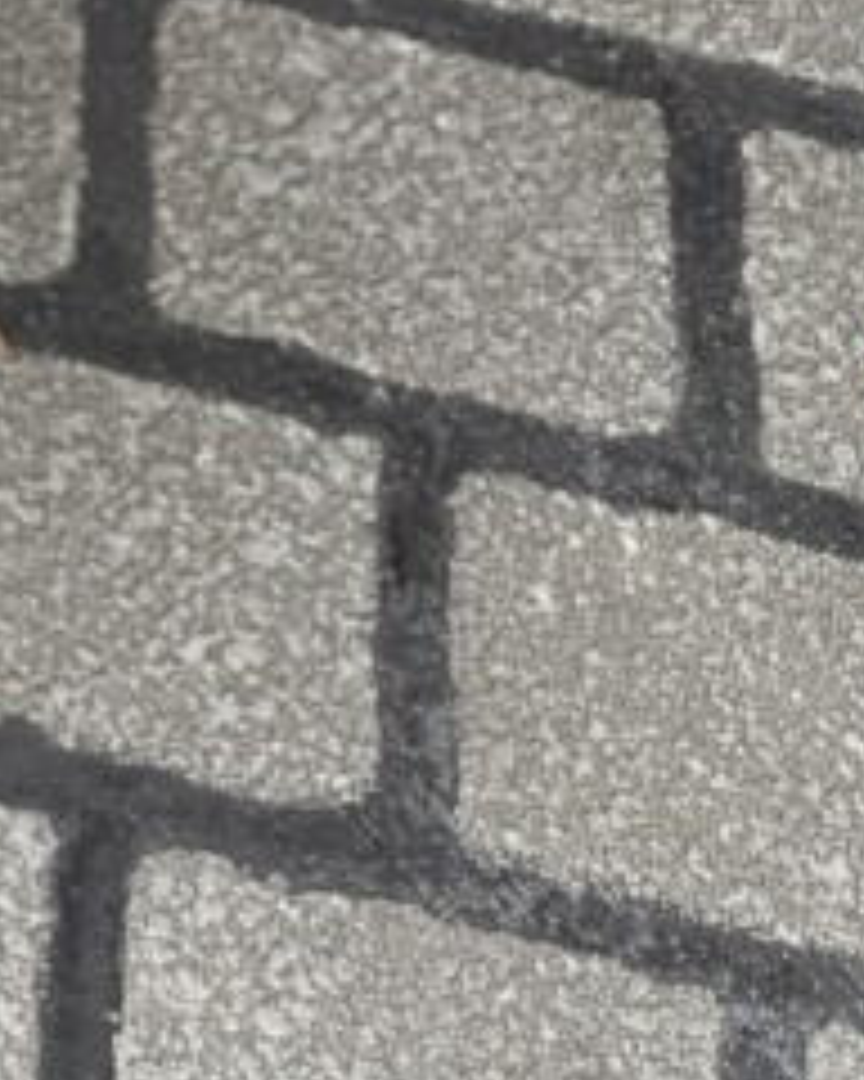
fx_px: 3324
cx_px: -1357
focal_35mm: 104
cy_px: -554
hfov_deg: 11.5
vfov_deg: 16.7
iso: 80
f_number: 1.78
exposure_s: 1/464
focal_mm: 6.76
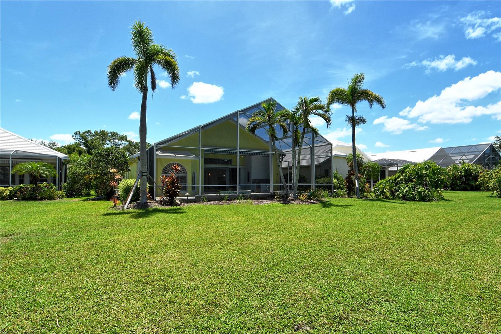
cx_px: 250
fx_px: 250
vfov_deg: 67.4
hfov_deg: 90.0
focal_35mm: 18
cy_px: 167
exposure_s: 1/250
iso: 640
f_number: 18
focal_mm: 12
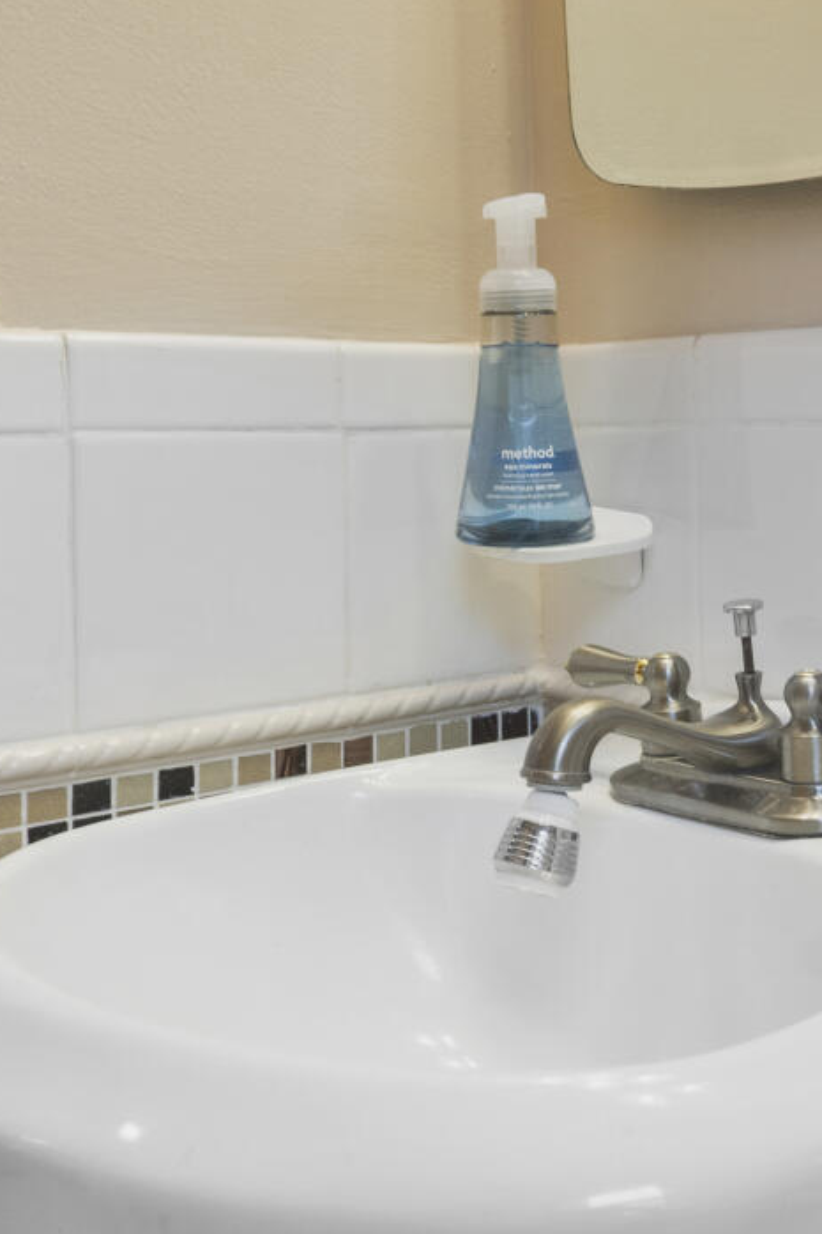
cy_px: 403
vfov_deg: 44.7
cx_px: 812
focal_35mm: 43
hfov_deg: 29.2
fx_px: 1473
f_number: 8
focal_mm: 10
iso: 250
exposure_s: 1/15
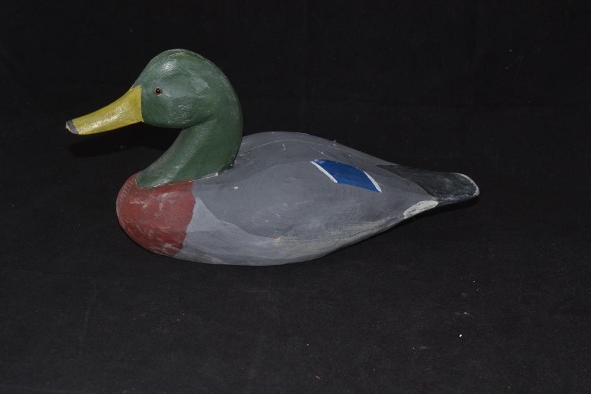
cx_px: 296
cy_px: 197
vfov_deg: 22.6
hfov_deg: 33.4
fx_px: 985
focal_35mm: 60
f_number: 8
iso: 100
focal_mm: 40
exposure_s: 1/60
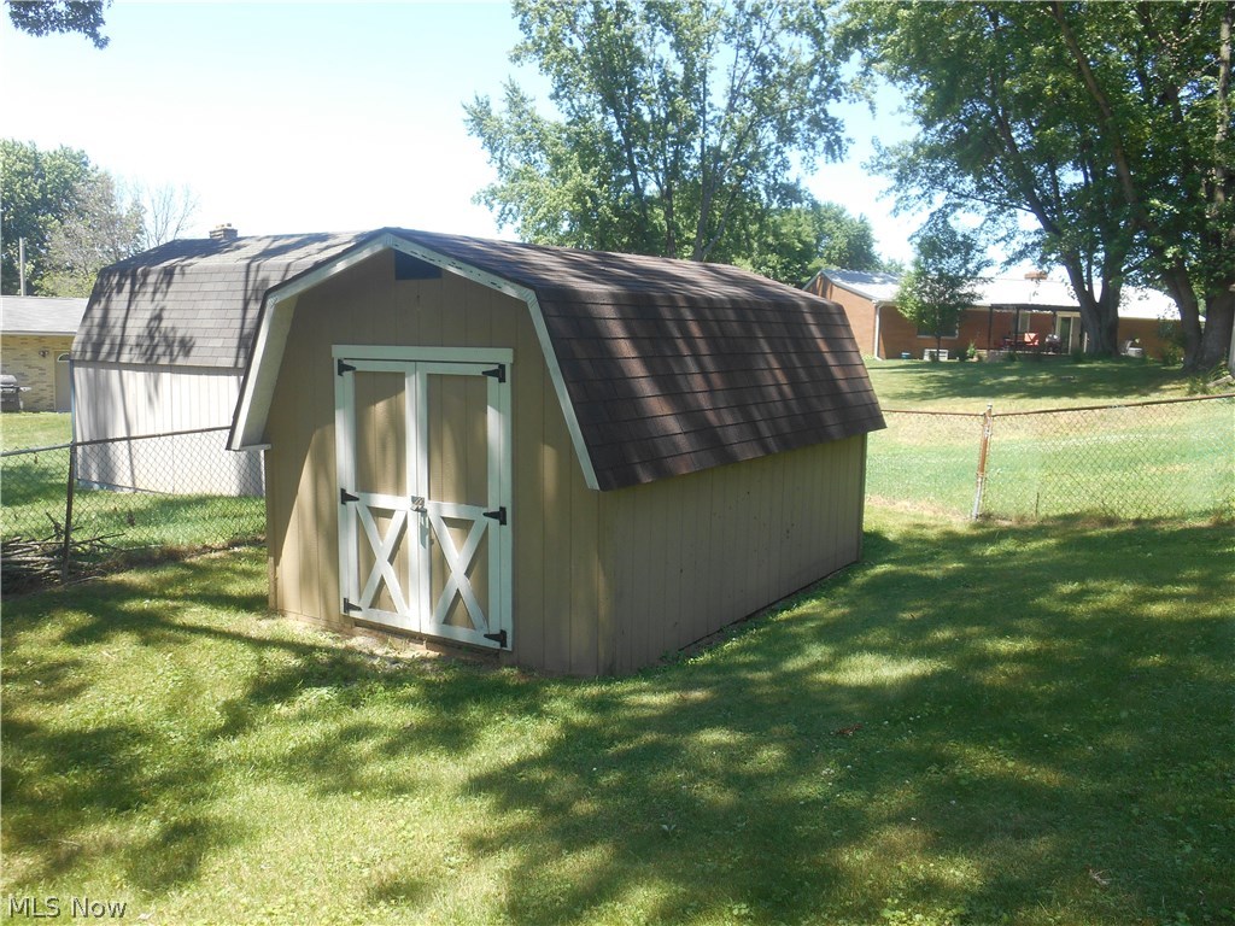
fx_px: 1106
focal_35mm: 31
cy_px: 463
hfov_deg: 58.4
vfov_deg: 45.4
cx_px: 618
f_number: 3.6
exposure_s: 1/250
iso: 100
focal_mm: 5.5
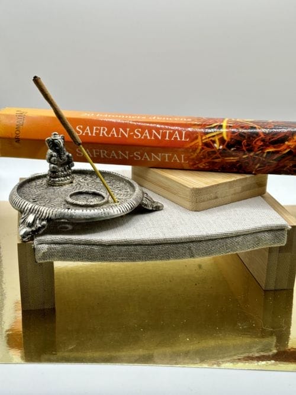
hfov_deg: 28.0
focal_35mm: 52
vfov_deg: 36.8
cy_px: 198
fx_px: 593
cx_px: 148
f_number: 1.6
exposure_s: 1/195
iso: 32
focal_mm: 5.96
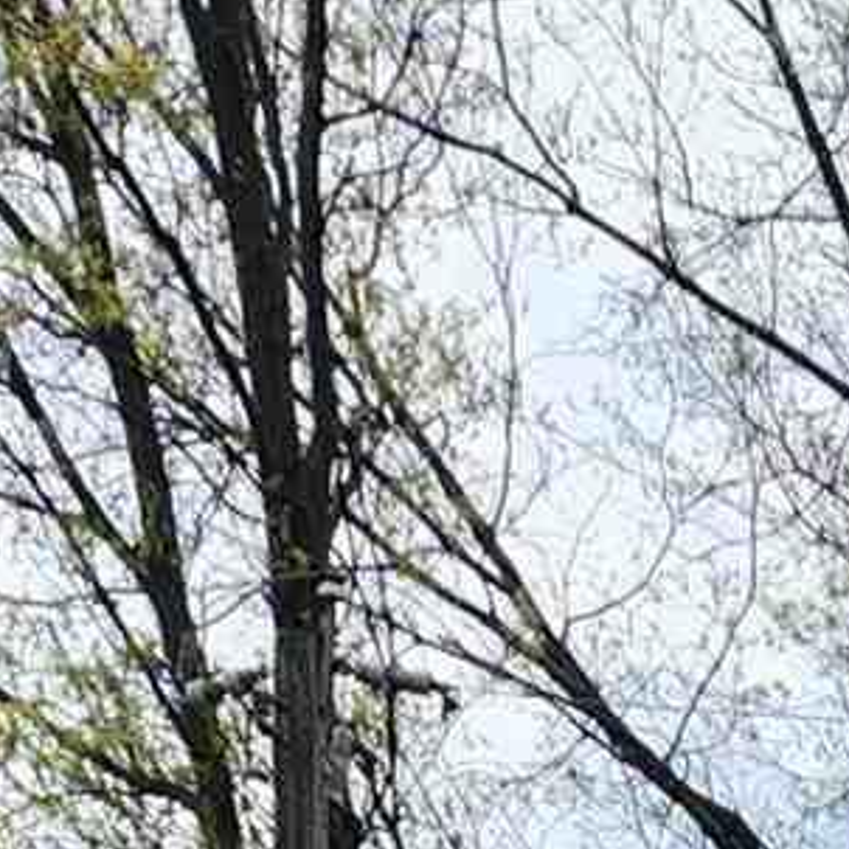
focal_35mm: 207
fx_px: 5744
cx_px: 1971
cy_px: 3191
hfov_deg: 7.9
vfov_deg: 6.9
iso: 20
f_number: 1.8
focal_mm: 5.4
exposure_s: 1/1290
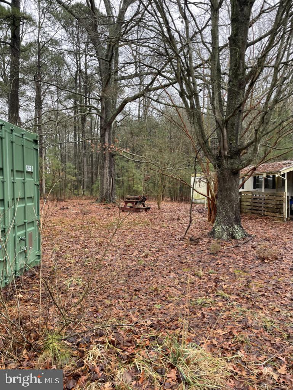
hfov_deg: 53.1
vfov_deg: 67.3
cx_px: 146
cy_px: 195
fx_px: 293
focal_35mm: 26
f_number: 1.6
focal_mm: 4.2
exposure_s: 1/126
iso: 32
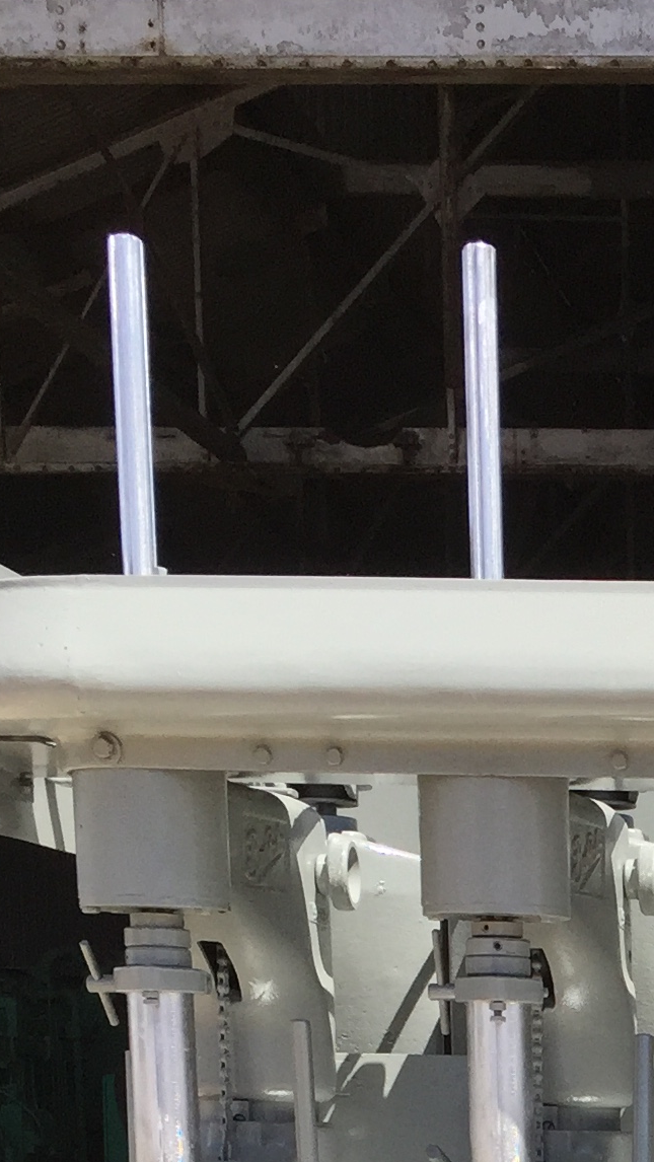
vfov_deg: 21.1
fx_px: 2773
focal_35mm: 90
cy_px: 1582
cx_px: 970
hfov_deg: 12.8
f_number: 2.2
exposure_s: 1/1721
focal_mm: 4.15
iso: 32
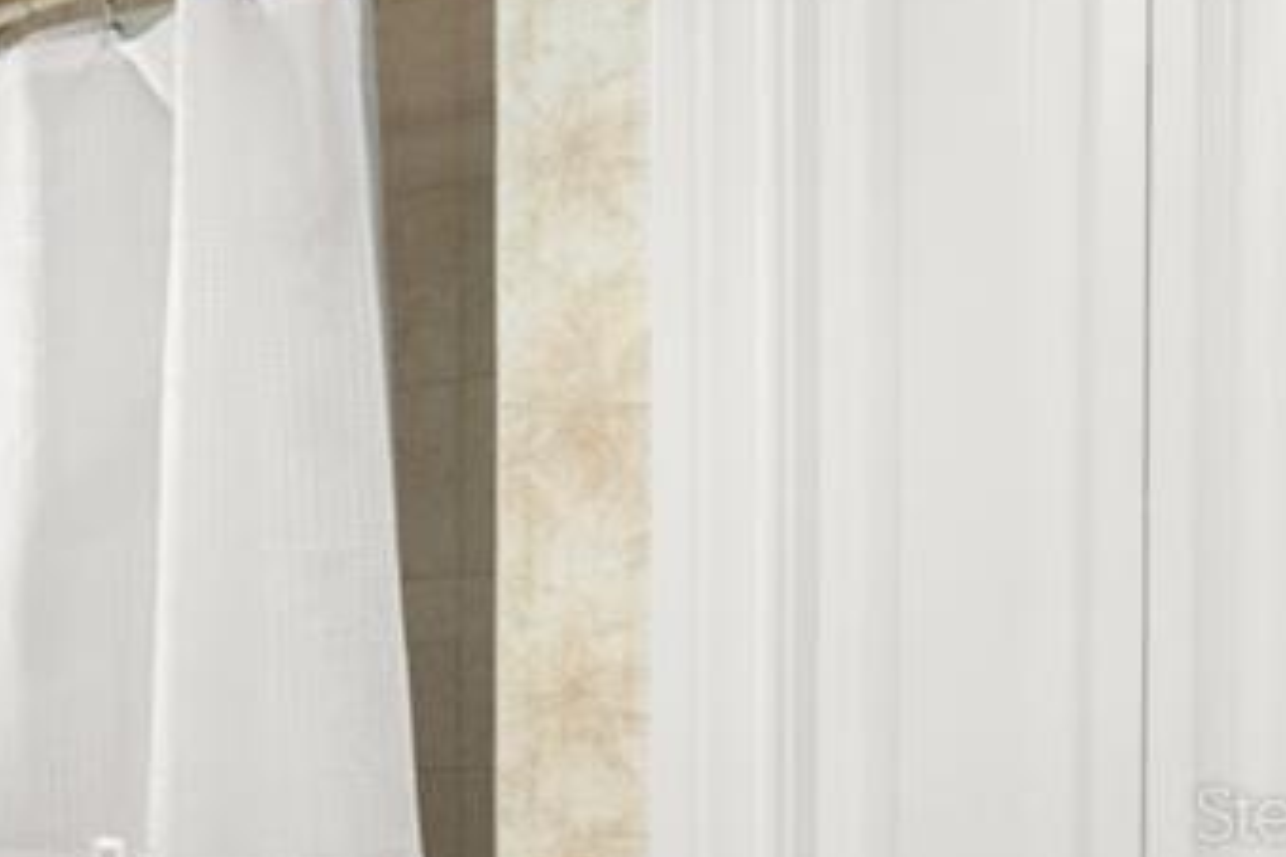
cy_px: 811
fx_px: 2357
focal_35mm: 66
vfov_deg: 20.1
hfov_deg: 17.3
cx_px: -1502
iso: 400
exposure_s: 1/10
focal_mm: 14
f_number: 8
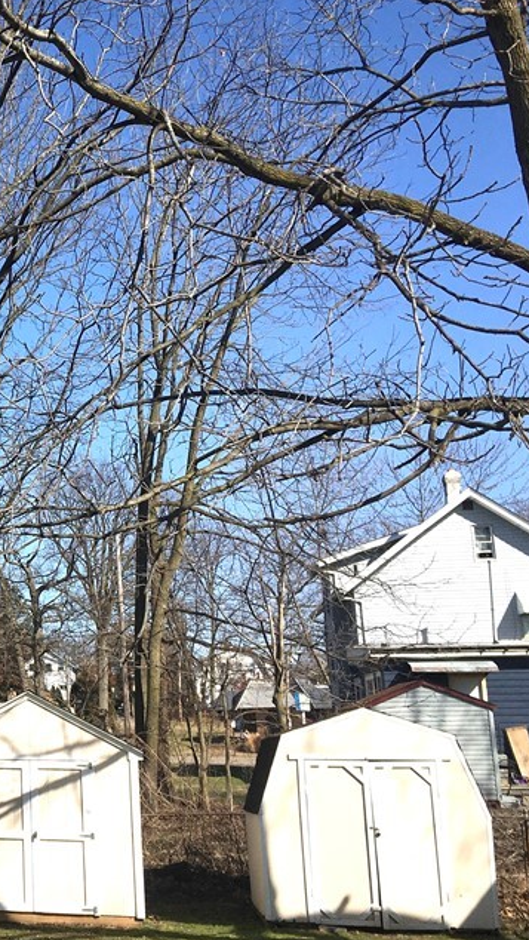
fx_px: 1271
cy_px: 519
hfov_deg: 20.9
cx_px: -197
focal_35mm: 51
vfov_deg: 40.5
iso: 25
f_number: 2.2
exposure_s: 1/2262
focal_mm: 4.15
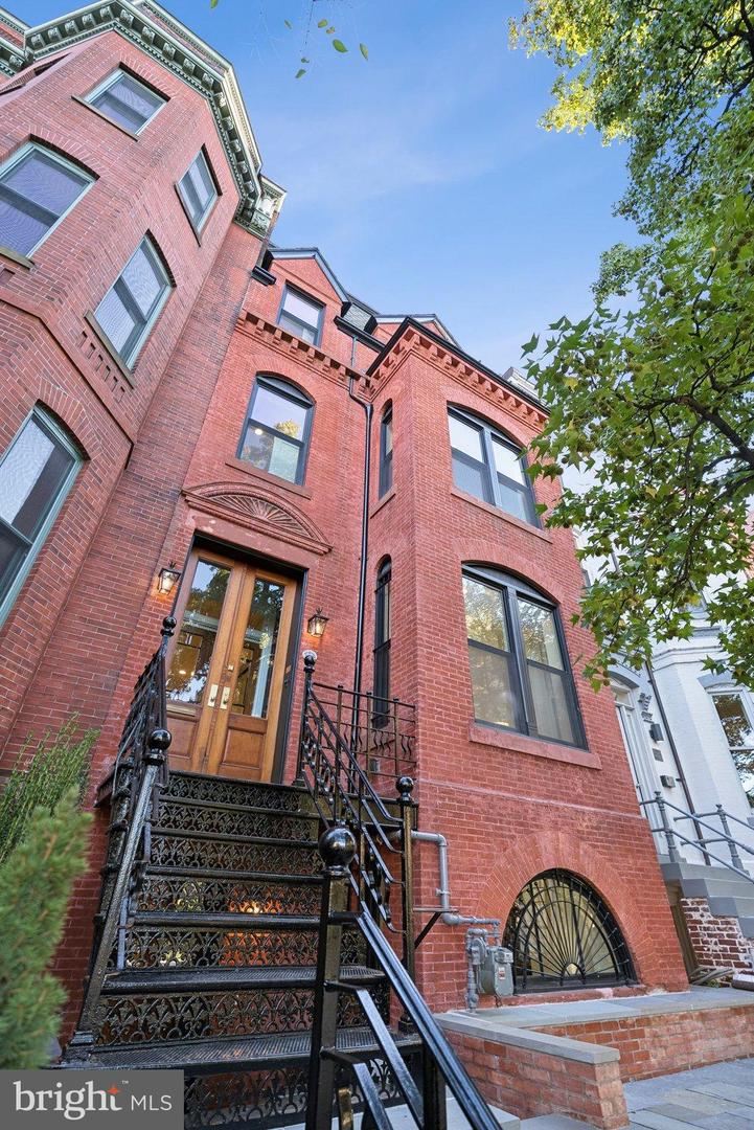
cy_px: 565
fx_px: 518
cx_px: 377
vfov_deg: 95.0
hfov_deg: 72.1
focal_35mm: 16
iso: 160
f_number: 4
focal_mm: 16.5
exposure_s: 1/60
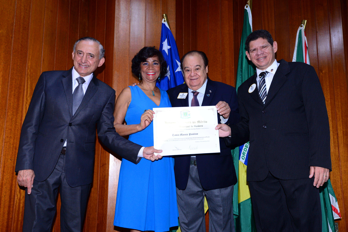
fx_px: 338
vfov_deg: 37.9
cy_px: 116
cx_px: 174
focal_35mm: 35
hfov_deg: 54.4
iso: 1600
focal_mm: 35
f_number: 5.6
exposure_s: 1/125
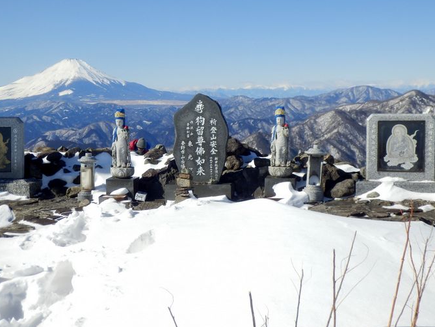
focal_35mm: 61
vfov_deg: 24.0
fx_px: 767
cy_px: 134
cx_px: 200
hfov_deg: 31.7
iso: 80
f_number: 4.4
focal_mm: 9.1
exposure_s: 1/800
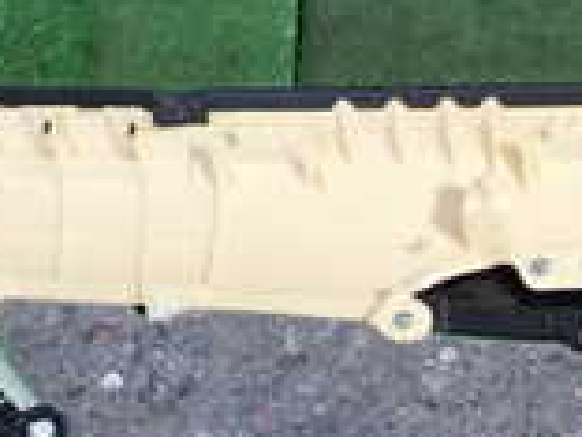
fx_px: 1614
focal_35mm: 96
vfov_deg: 14.4
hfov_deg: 19.4
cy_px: 646
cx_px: 675
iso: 800
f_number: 2.8
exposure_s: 1/30
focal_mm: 4.5
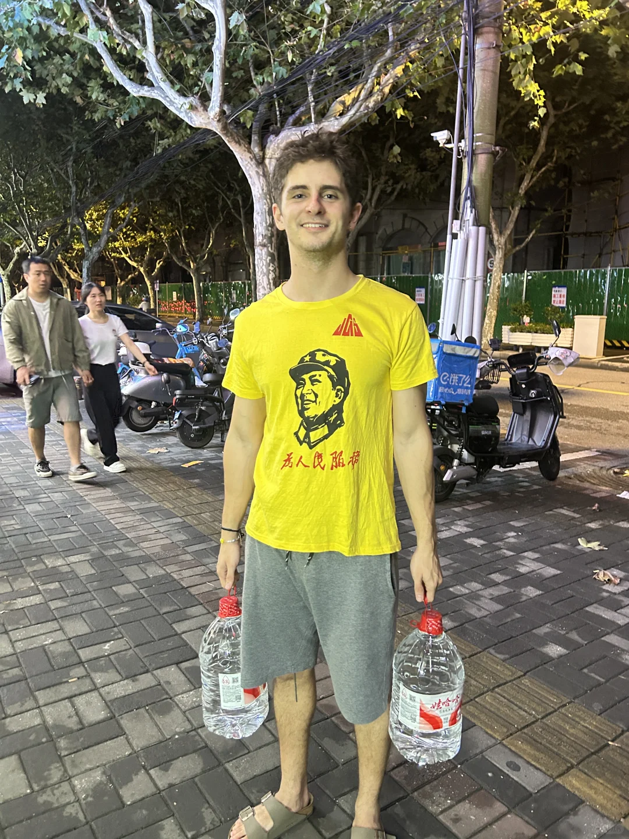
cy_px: 420
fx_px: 630
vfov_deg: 67.3
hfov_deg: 53.1
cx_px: 314
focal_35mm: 26
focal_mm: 5.7
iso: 640
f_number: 1.5
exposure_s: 1/25
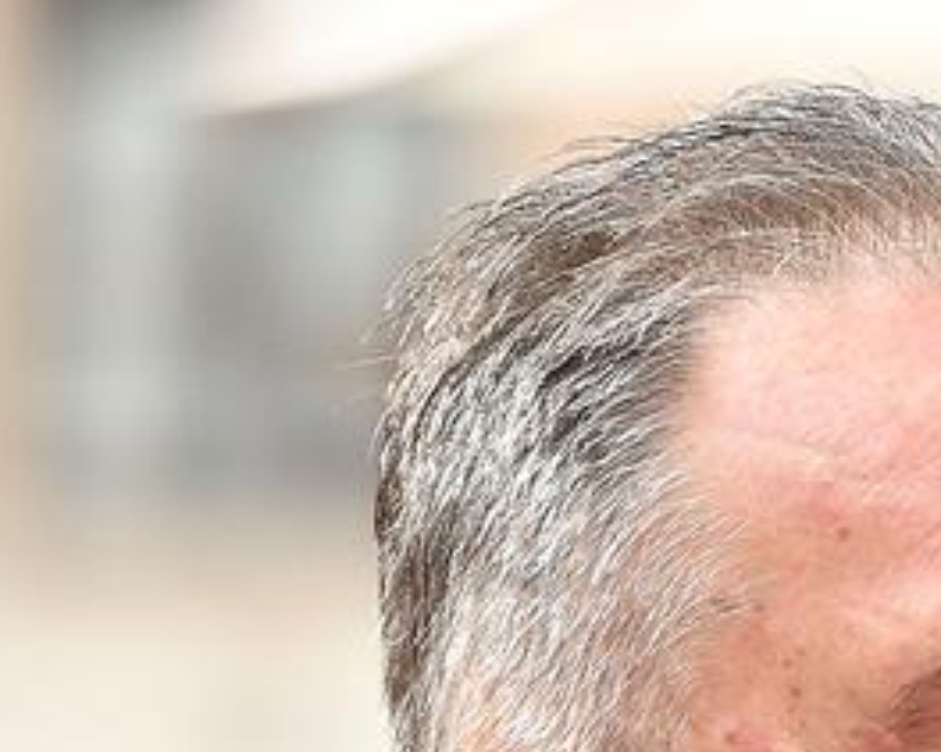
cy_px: 1757
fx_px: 24555
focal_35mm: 882
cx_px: 2516
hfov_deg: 2.2
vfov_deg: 1.7
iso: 250
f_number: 4.5
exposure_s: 1/800
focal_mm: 155
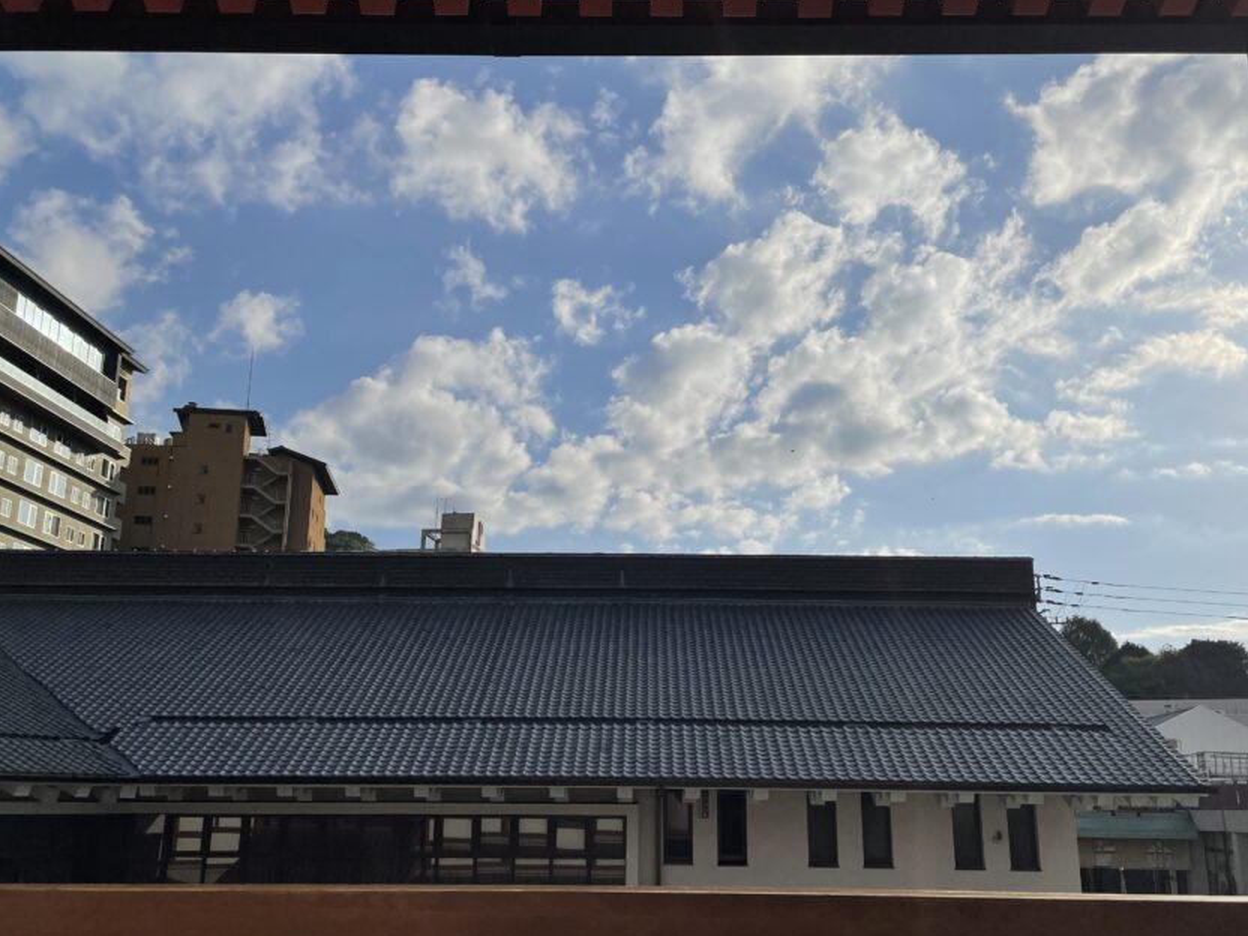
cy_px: 522
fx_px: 1154
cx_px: 624
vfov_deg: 44.1
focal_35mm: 32
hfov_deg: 56.8
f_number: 1.6
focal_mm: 4.2
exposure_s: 1/25000
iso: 32
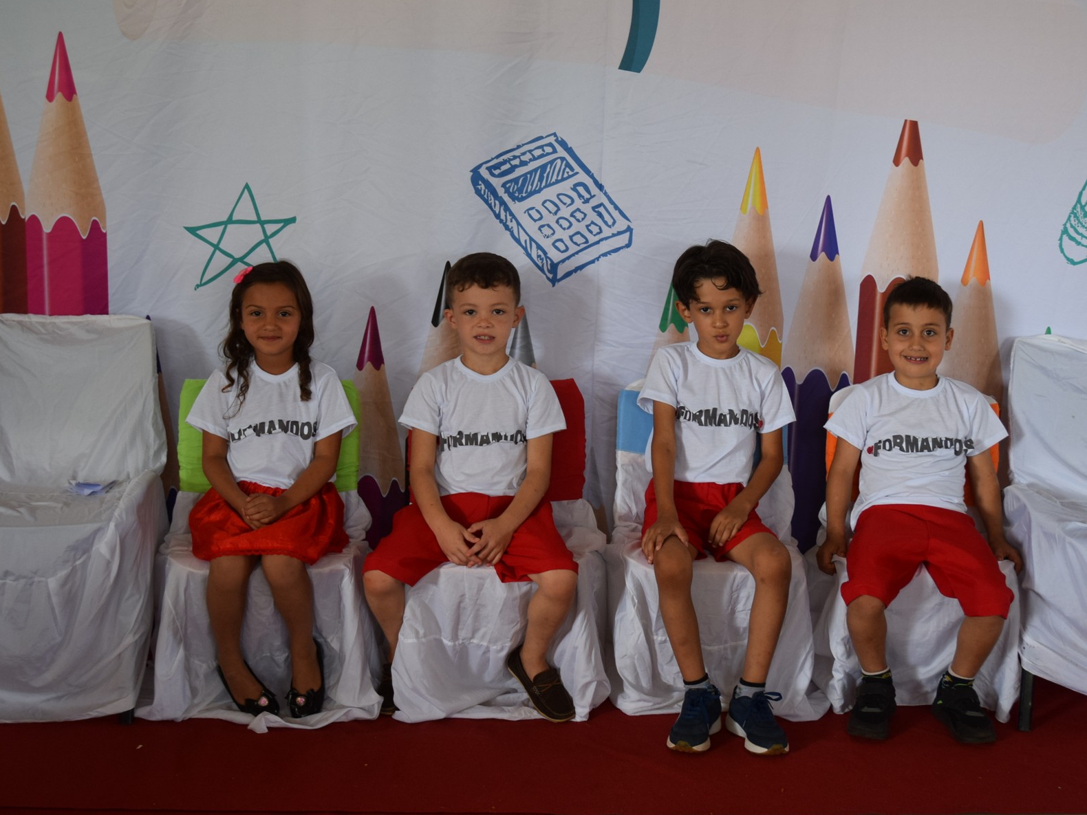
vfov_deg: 30.5
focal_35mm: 48
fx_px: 1493
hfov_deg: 40.0
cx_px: 593
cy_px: 404
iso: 640
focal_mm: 29
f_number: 4
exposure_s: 1/60
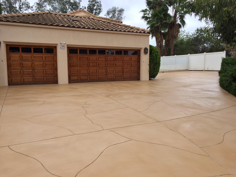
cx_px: 118
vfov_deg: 48.2
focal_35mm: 29
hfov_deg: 61.7
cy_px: 88
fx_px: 198
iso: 32
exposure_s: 1/720
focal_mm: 4.15
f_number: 2.2
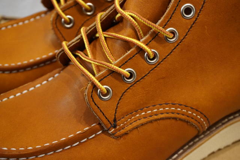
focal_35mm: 58
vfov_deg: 23.2
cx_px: 120
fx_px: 390
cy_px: 80
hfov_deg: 34.2
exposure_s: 1/40
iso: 3200
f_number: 5.6
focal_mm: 39
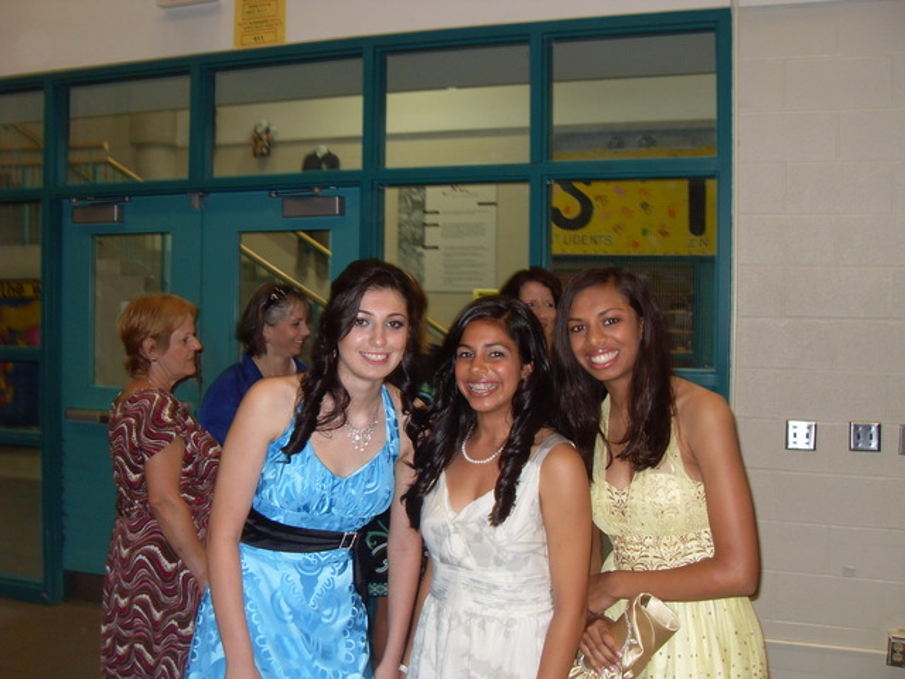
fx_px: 967
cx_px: 452
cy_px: 340
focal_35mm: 37
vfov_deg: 38.7
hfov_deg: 50.1
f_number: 2.8
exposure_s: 1/45
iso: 100
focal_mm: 6.3
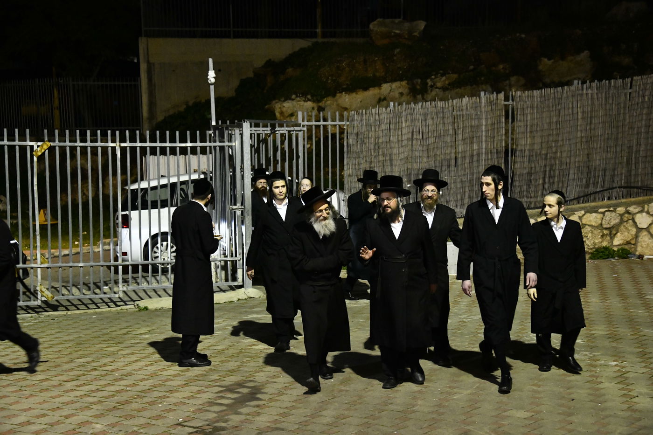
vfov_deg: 23.4
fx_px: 1052
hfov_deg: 34.5
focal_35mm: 58
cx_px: 326
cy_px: 218
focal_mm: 58
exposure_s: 1/125
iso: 3200
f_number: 5
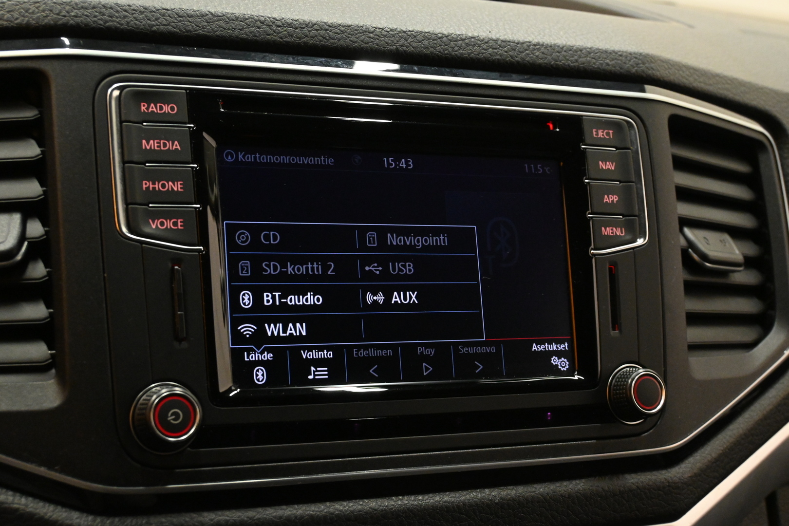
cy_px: 263
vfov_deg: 26.5
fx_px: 1118
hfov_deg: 38.9
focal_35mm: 51
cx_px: 394
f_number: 7.1
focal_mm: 34
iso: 4500
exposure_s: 1/50
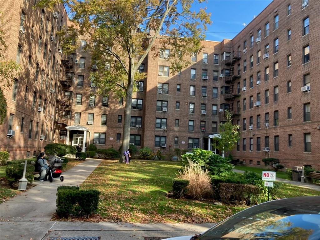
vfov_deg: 49.7
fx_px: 259
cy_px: 120
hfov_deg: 63.4
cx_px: 160
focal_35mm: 28
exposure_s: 1/234
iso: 20
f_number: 1.8
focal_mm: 3.99
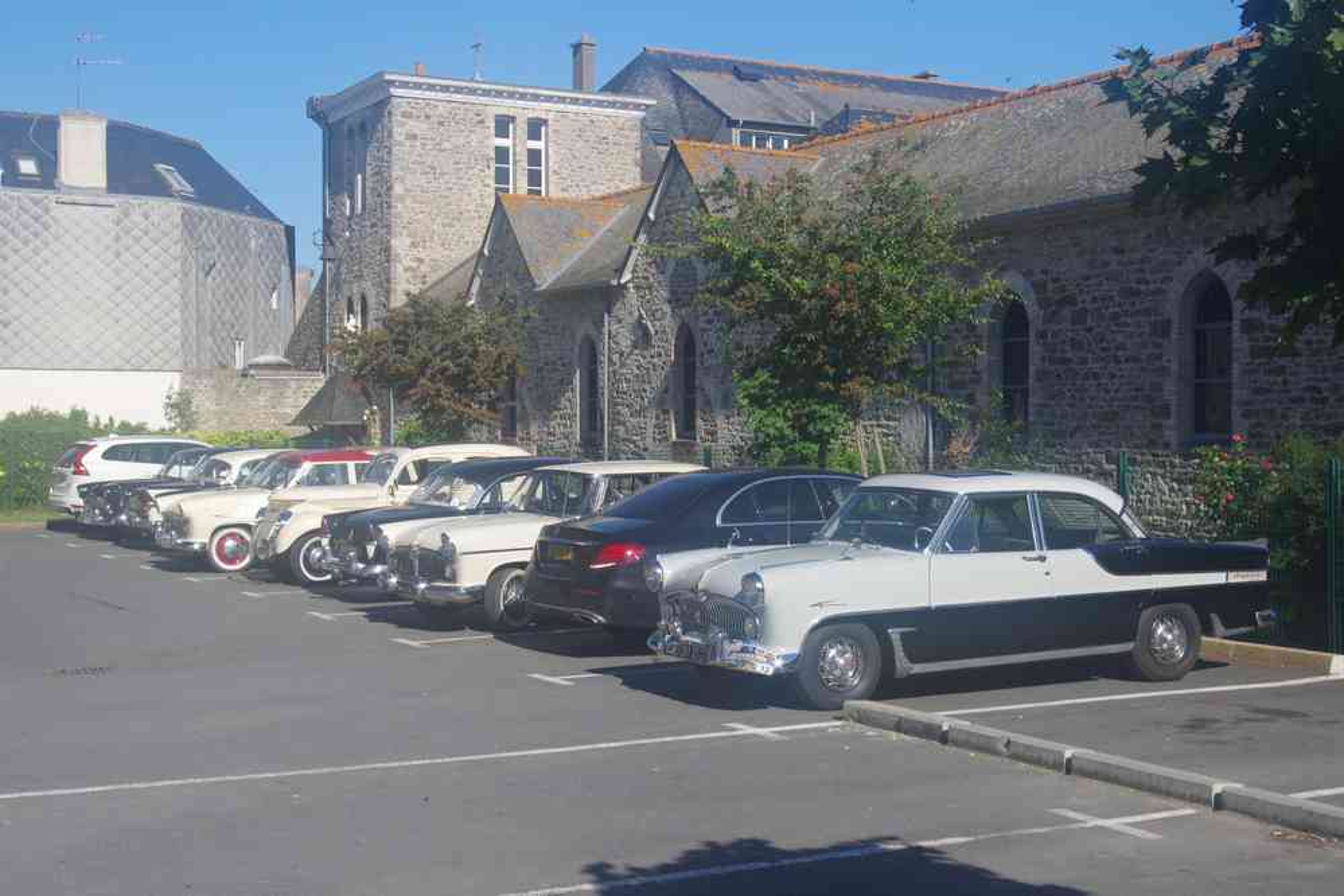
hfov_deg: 40.0
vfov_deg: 27.3
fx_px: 1848
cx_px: 672
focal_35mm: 50
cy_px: 448
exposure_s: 1/100
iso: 200
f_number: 11
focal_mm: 33
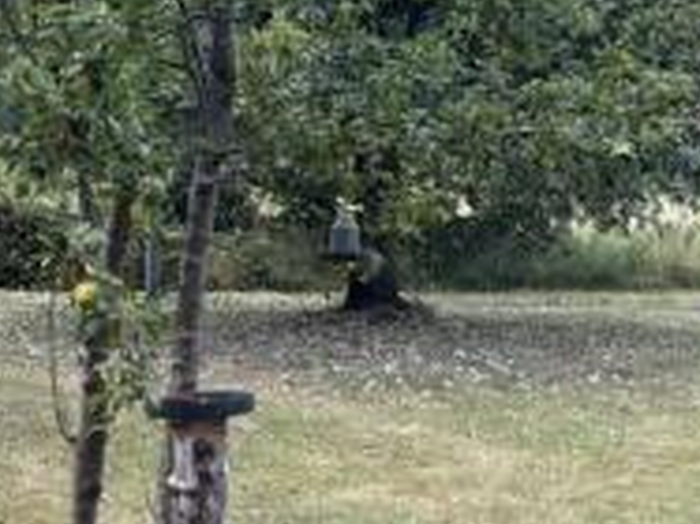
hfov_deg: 23.9
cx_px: 167
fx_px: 1637
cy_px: 387
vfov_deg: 18.1
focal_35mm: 81
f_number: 1.6
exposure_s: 1/597
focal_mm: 5.96
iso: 50
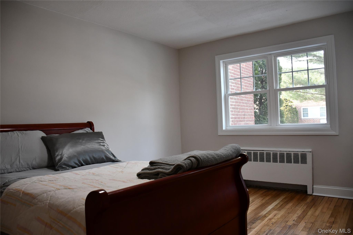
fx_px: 265
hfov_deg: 67.4
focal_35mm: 27
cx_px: 176
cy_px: 118
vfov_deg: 47.9
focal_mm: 18
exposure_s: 1/160
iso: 800
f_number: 3.5
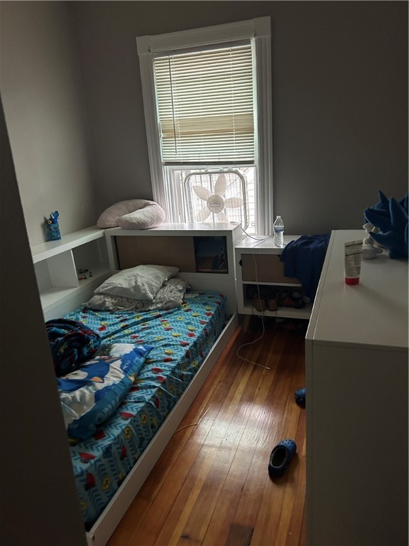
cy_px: 273
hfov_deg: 53.1
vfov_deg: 67.3
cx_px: 204
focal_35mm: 26
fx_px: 410
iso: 400
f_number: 1.5
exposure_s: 1/40
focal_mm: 5.7
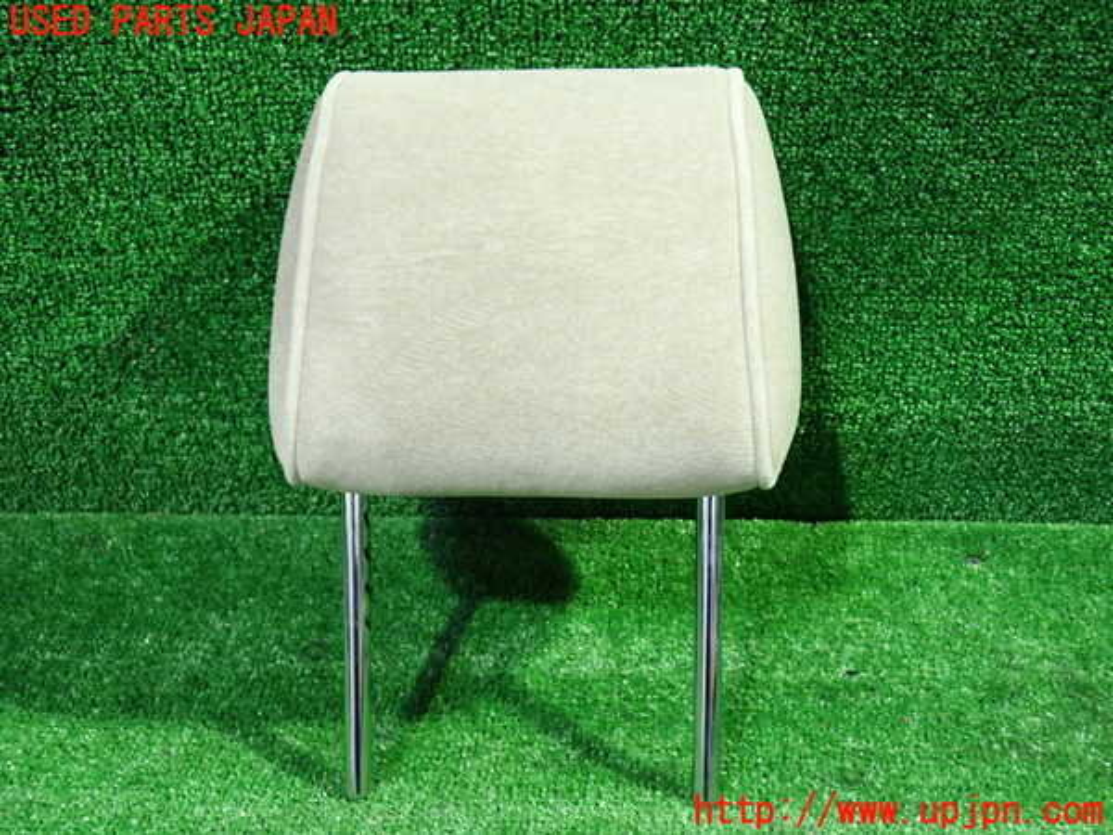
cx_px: 556
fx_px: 965
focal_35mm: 30
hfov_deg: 60.0
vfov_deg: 46.8
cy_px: 418
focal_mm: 5.4
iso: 800
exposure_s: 1/30
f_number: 2.3
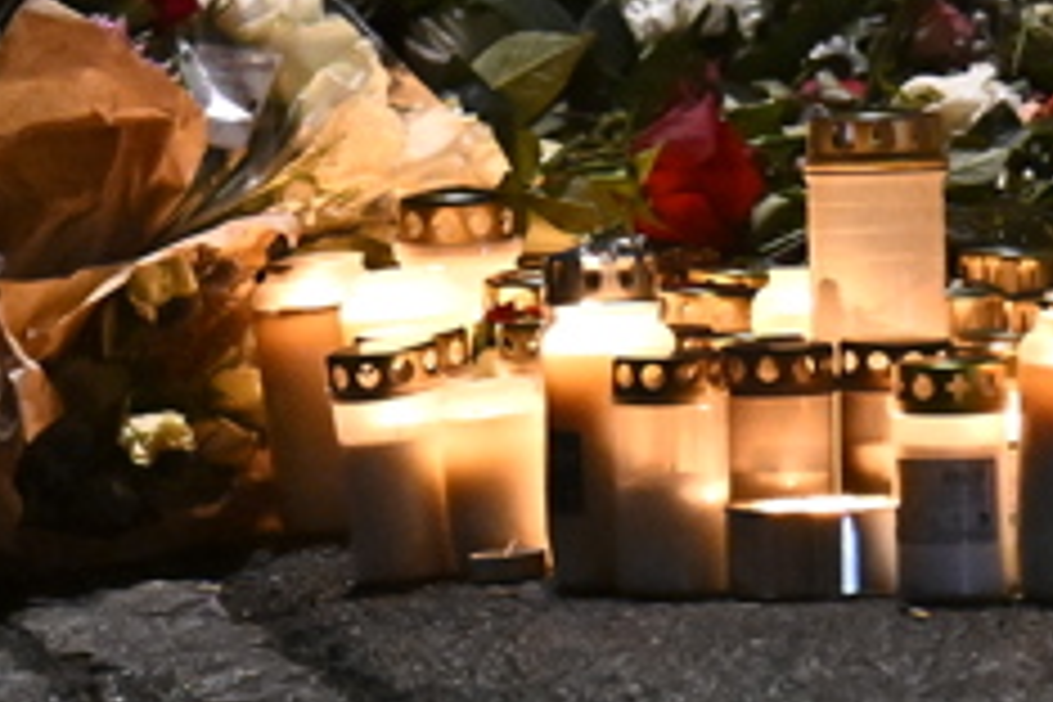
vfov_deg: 1.3
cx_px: 1012
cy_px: -994
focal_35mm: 1075
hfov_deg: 1.9
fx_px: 31441
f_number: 2.8
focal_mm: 185
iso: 2500
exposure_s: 1/125
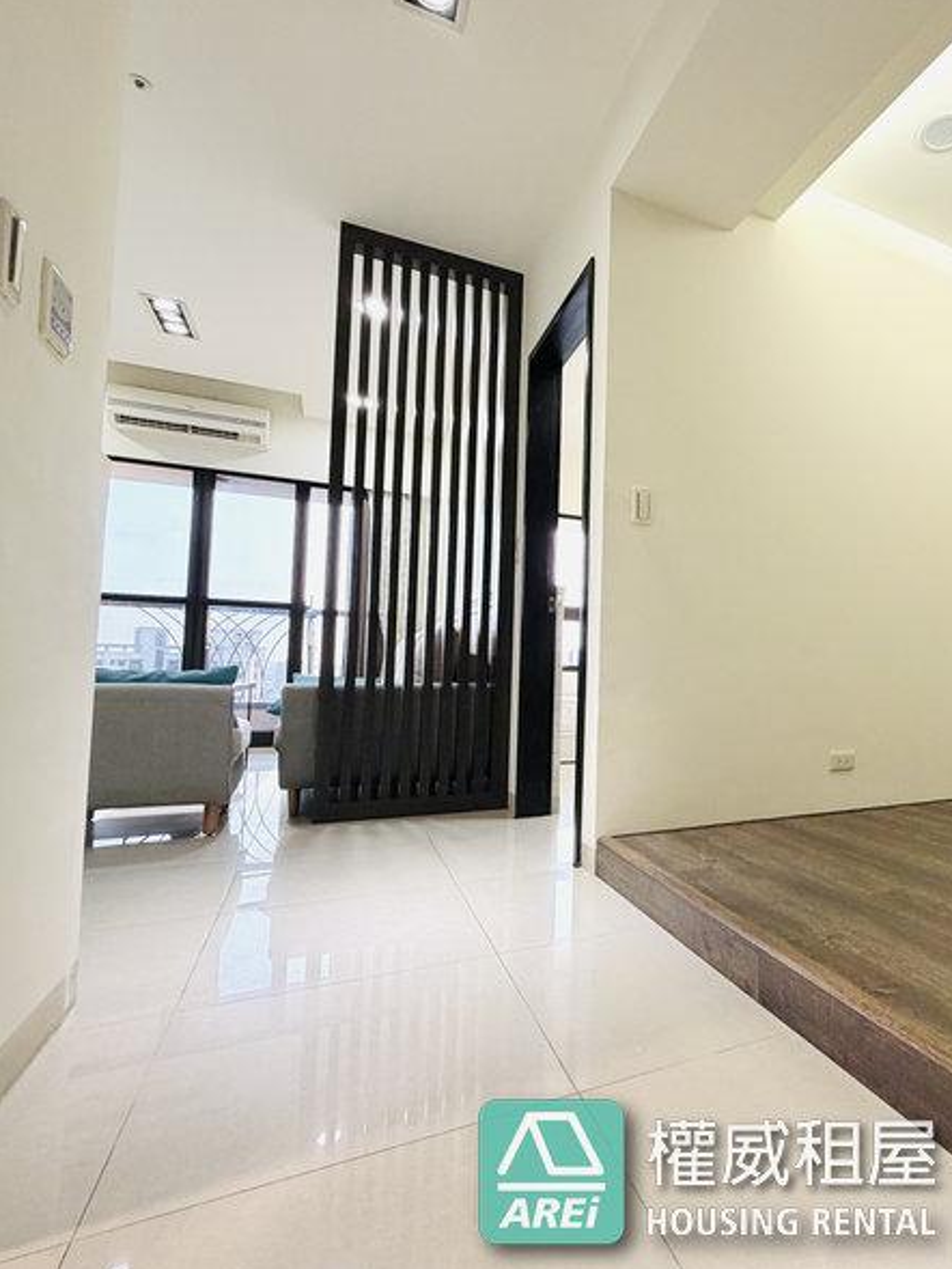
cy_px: 633
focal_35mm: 19
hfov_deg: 64.4
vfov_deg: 84.7
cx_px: 719
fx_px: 696
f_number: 2.2
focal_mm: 2.22
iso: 200
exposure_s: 1/60
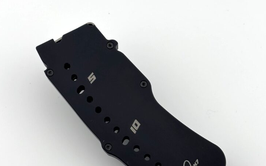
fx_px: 565
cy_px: 140
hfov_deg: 26.5
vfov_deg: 16.6
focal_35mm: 78
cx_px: 132
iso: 32
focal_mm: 5.96
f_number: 1.6
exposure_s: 1/1912
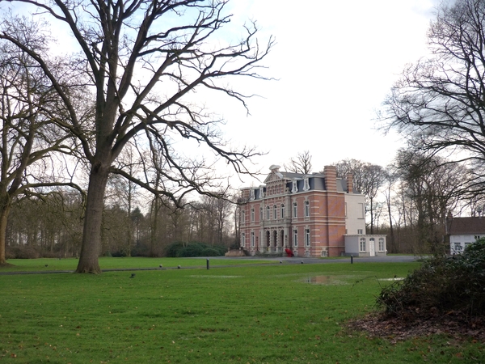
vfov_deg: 42.9
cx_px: 242
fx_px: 462
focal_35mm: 33
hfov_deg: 55.4
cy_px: 182
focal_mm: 5.5
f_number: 2.8
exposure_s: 1/800
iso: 100
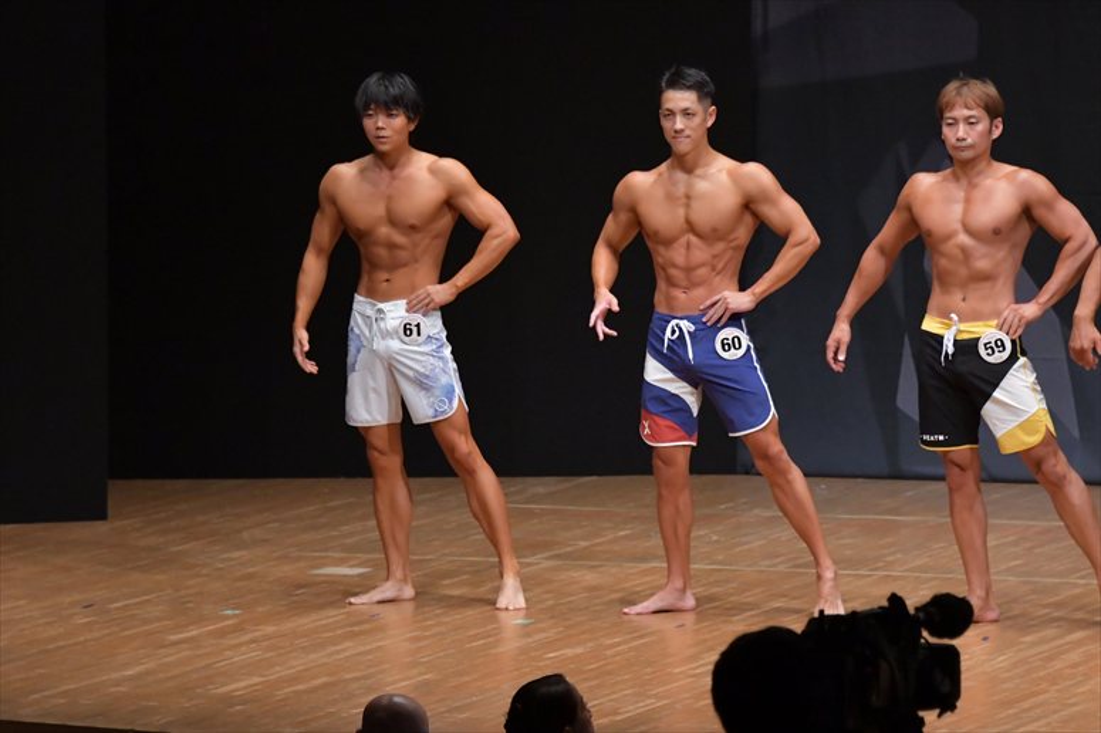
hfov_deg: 8.1
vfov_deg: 5.4
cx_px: 550
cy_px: 366
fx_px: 7795
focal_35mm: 255
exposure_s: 1/400
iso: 6400
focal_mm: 170
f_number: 5.6
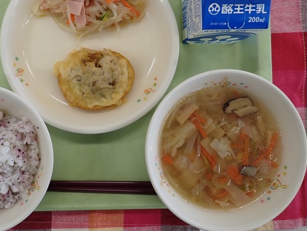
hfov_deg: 48.2
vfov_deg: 37.6
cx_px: 103
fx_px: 337
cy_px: 93
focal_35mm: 38
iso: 100
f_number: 2
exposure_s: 1/100
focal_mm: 4.5
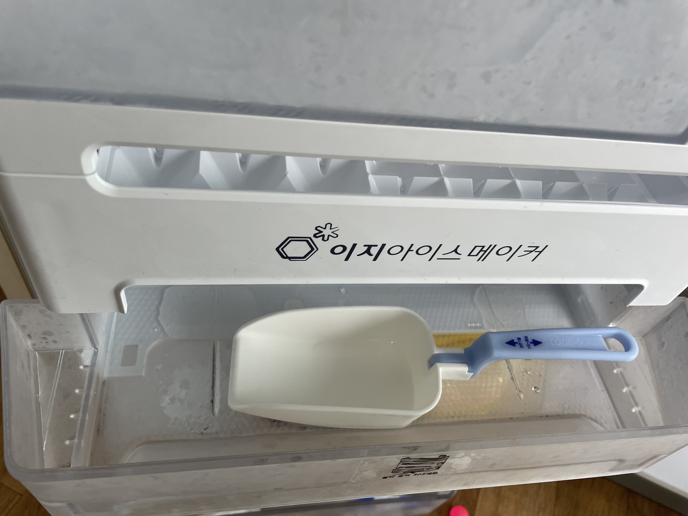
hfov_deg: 67.3
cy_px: 258
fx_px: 517
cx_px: 344
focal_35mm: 26
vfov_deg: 53.1
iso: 64
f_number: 1.6
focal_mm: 4.2
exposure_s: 1/120
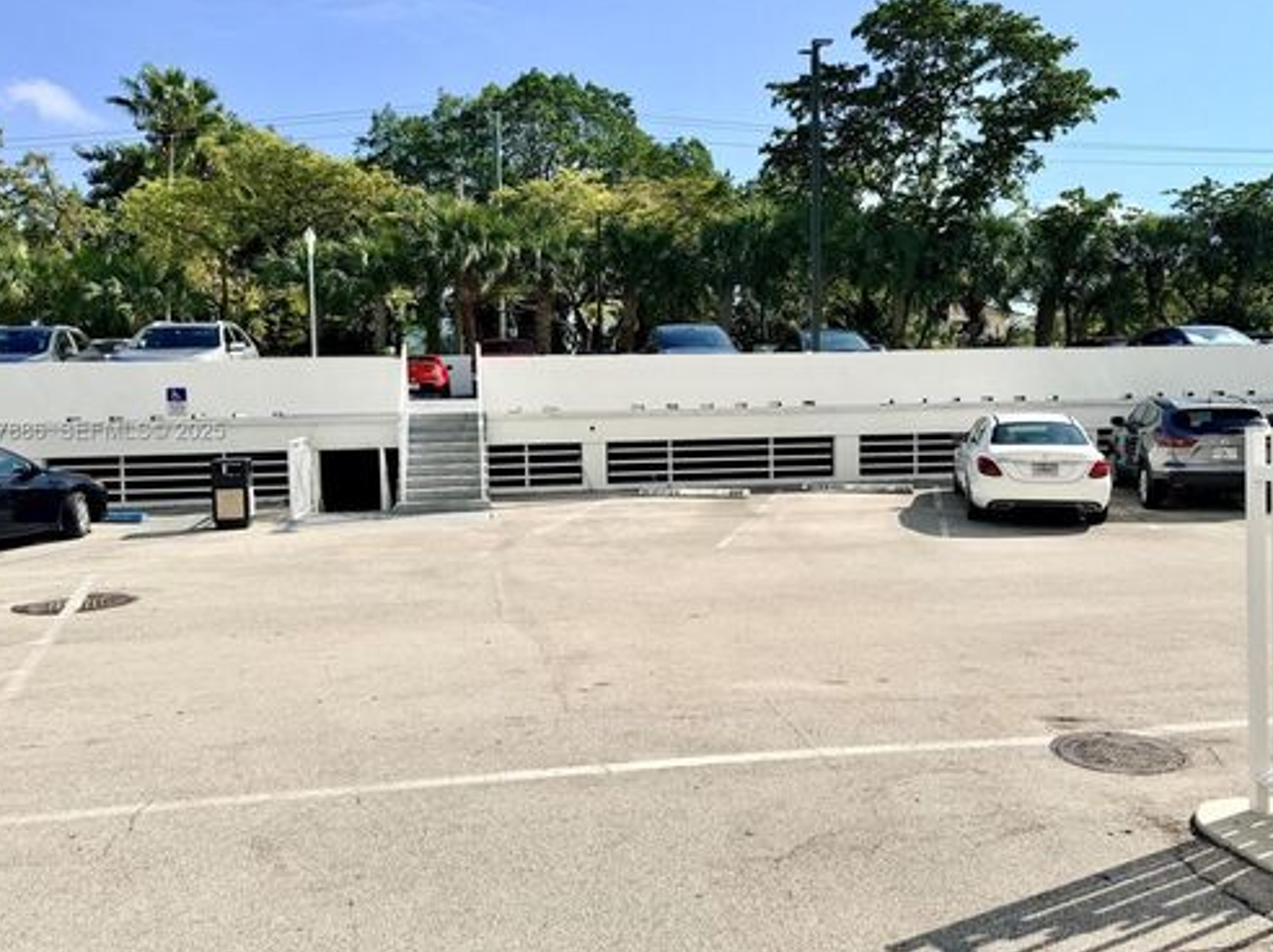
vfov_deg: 48.1
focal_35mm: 29
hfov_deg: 61.6
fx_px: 1065
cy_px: 433
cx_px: 693
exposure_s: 1/7353
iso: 80
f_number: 1.78
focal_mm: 6.76
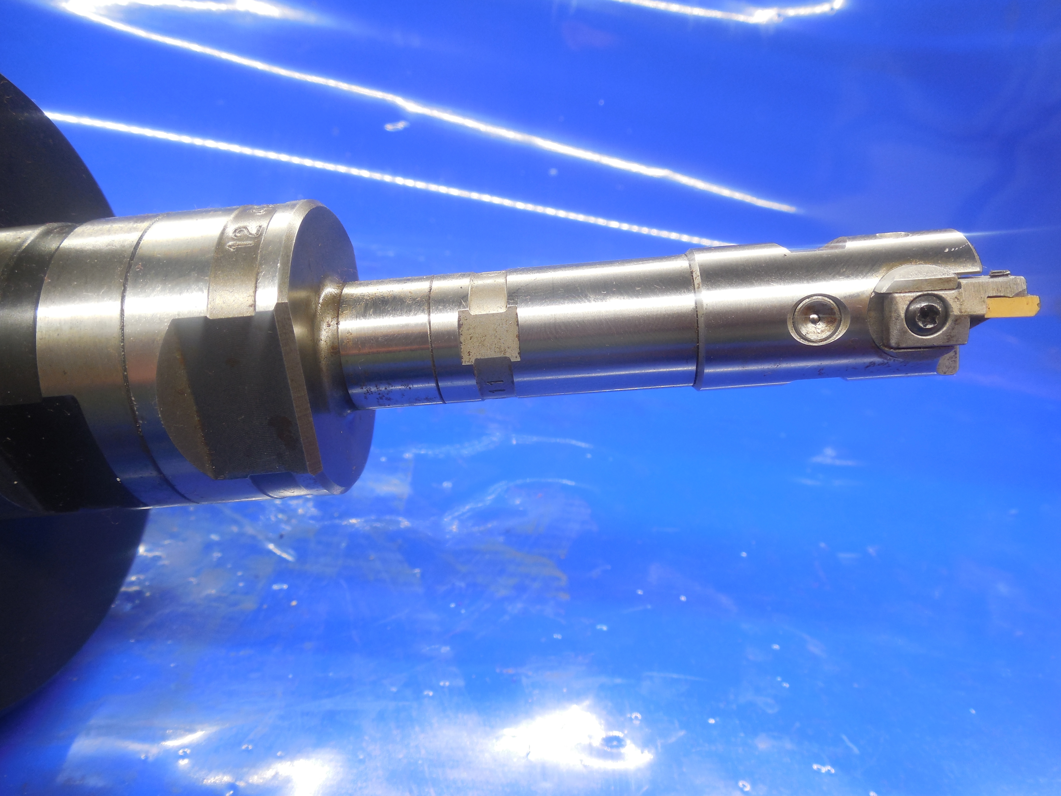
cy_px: 398
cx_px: 530
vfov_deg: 54.9
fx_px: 766
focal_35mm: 25
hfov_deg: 69.4
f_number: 3.3
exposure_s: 1/50
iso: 125
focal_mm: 4.5
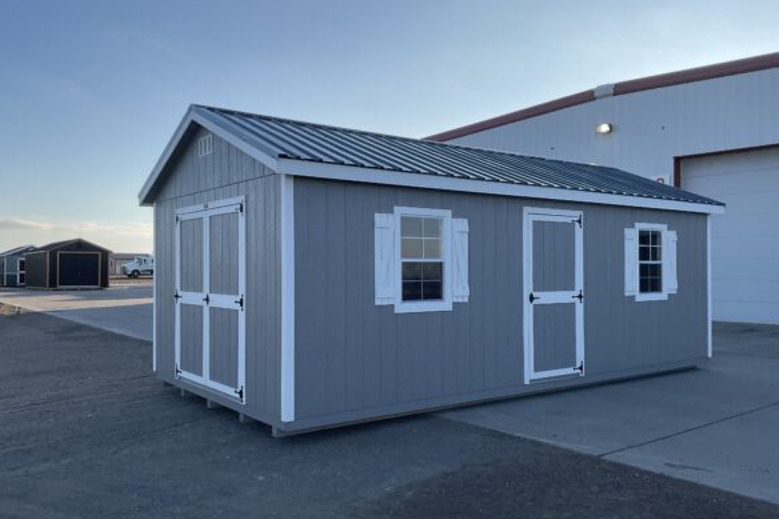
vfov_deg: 42.3
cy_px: 263
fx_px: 671
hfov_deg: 60.3
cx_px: 391
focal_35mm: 31
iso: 16
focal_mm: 3
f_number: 1.8
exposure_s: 1/1412
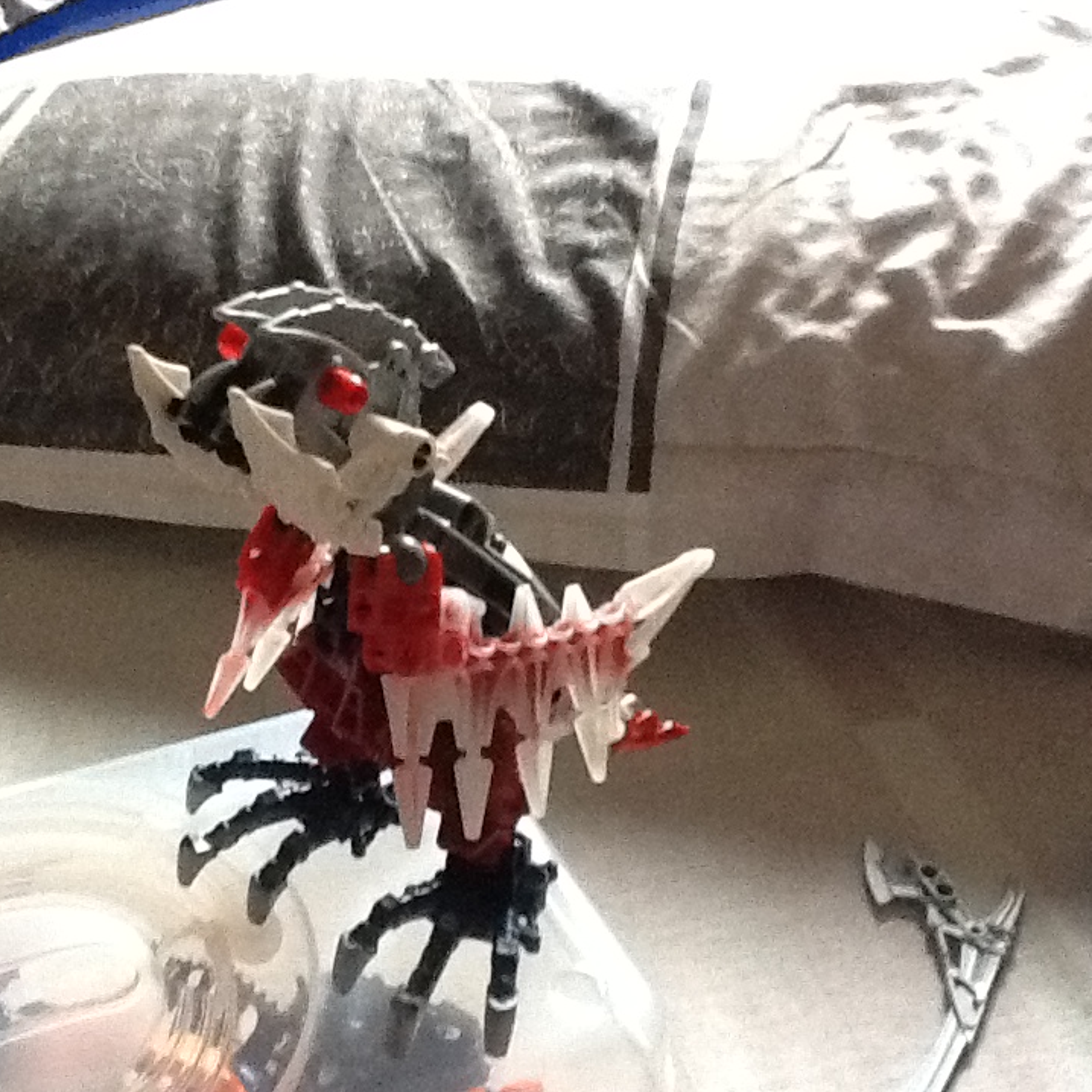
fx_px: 1856
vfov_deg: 32.8
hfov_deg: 32.6
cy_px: 546
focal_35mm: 52
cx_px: 382
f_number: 2.4
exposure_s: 1/20
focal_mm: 2.03
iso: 400
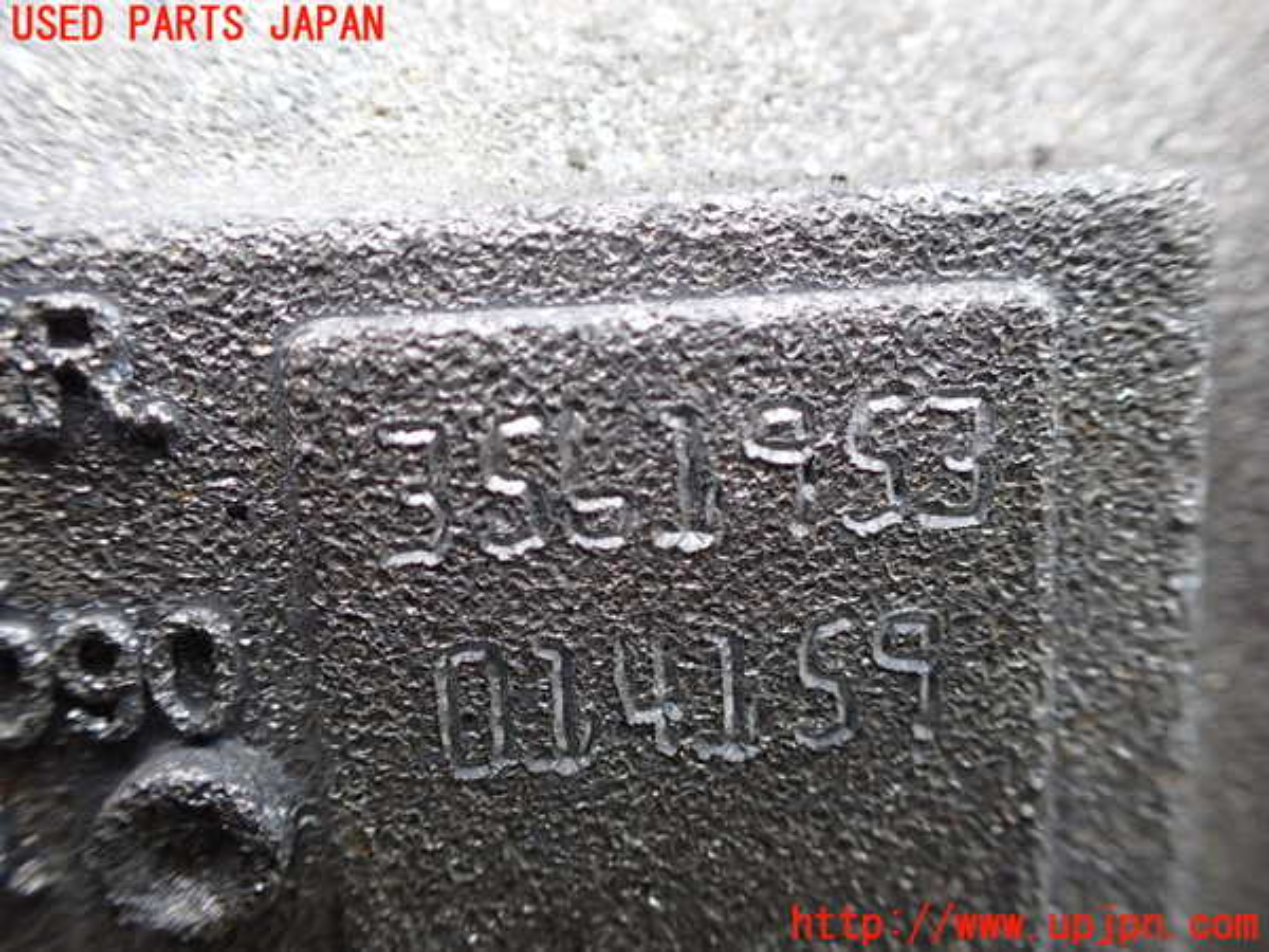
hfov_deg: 60.0
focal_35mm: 30
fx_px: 1100
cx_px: 634
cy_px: 476
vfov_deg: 46.8
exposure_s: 1/125
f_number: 2.3
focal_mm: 5.4
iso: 400
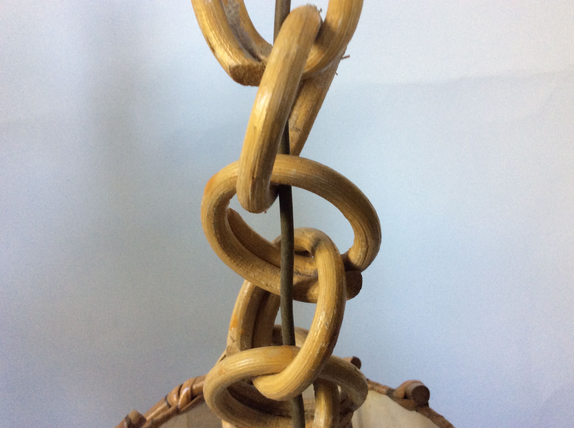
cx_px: 287
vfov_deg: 44.1
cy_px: 214
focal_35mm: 32
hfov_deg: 56.9
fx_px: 530
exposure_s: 1/25
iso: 100
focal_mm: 3.3
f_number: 2.4
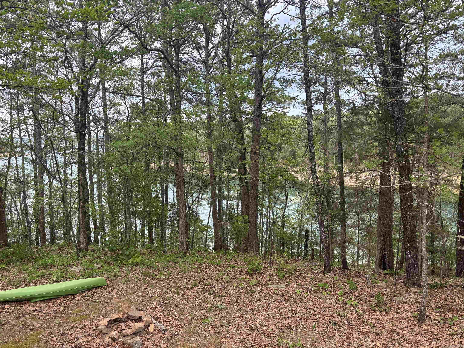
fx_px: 349
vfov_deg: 53.1
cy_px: 174
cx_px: 232
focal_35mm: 26
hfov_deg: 67.3
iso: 50
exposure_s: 1/437
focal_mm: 5.96
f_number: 1.6
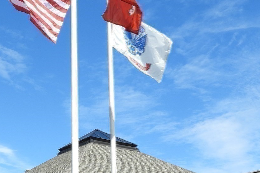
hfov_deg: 31.5
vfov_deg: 22.2
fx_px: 441
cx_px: 31
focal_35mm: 61
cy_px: 112
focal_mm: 4.3
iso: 100
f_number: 3.5
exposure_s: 1/1000
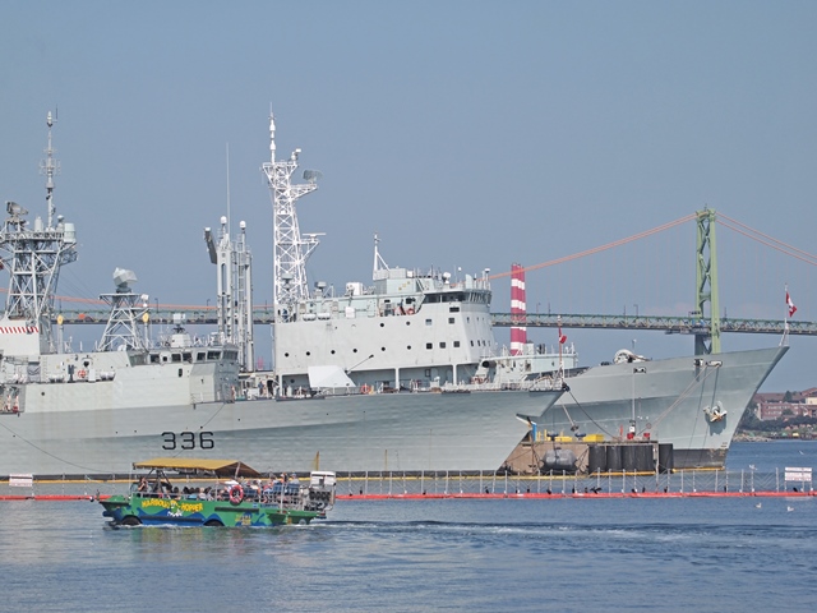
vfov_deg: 9.9
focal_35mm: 150
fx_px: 3540
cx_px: 408
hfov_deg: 13.2
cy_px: 306
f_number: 9
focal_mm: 75
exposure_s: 1/640
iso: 200
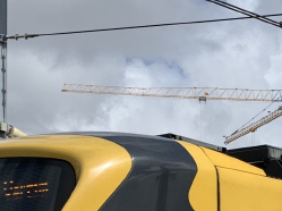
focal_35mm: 136
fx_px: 1106
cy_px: 302
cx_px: 288
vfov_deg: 10.5
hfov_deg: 14.3
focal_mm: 4.25
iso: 25
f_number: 1.8
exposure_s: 1/3937
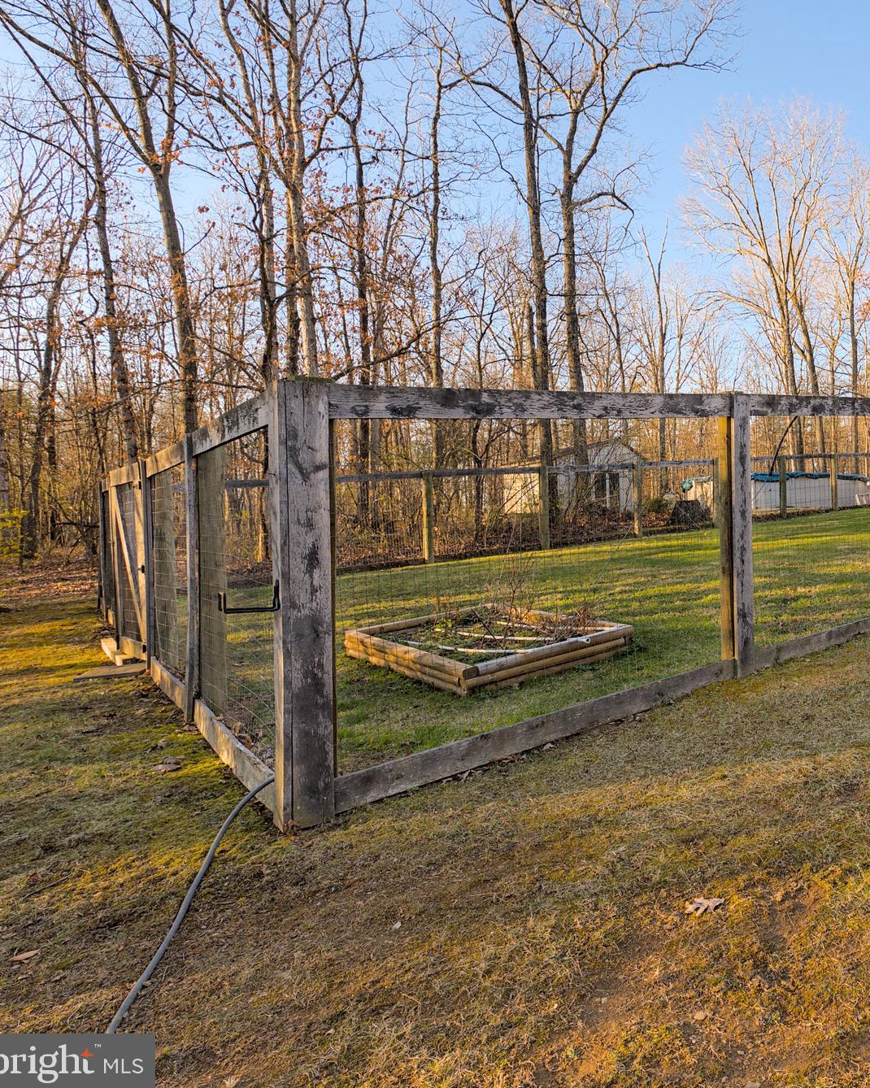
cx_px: 807
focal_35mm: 23
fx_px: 740
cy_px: 537
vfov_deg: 72.6
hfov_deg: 52.3
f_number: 10
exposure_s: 1/80
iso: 500
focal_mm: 16
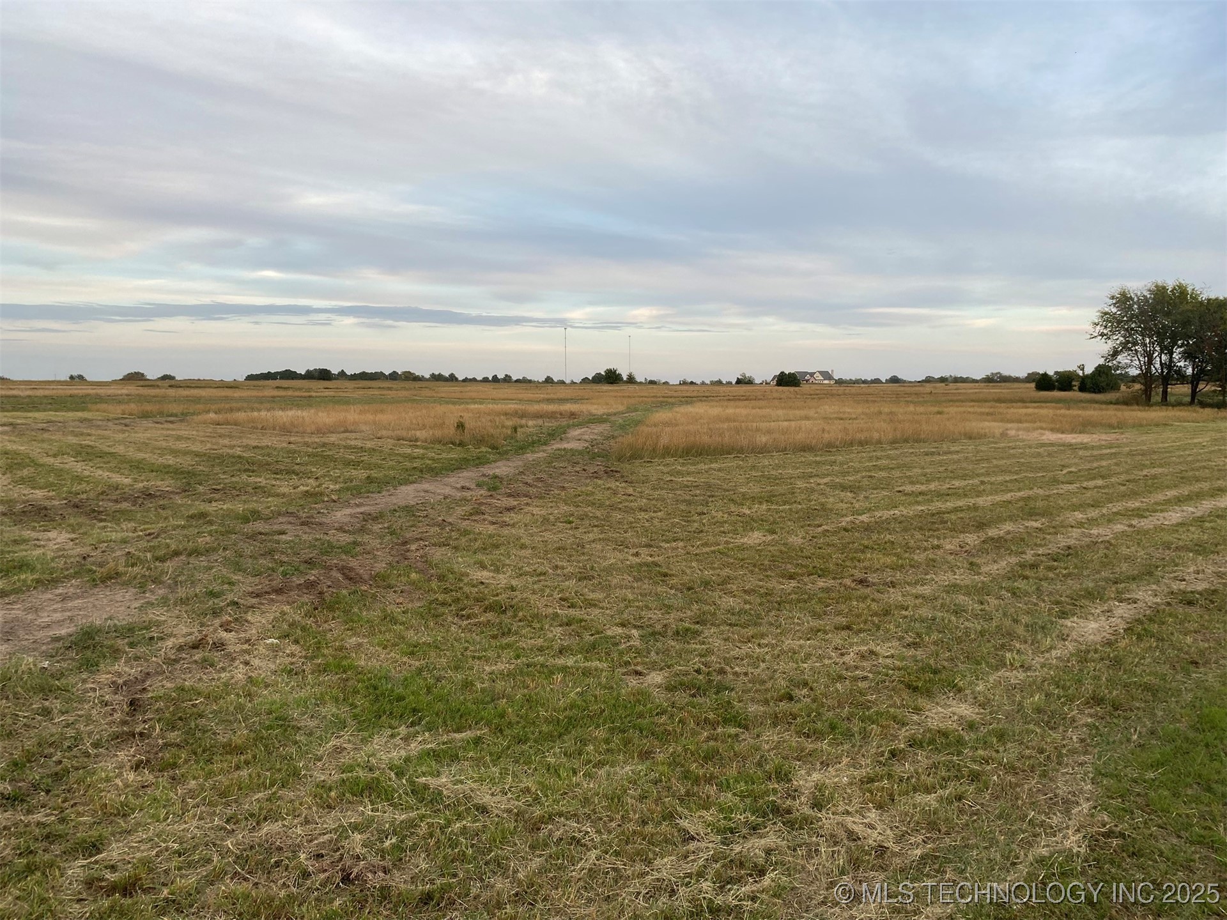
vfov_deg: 53.1
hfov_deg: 67.3
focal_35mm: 26
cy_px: 460
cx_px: 614
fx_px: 922
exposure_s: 1/193
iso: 32
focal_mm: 4.25
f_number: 1.8
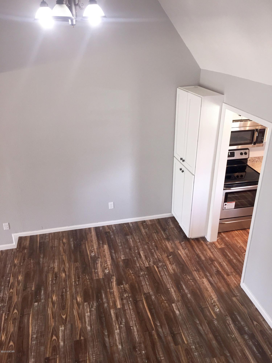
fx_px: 304
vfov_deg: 61.7
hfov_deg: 48.2
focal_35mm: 29
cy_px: 182
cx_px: 136
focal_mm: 4.15
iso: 64
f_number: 2.2
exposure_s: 1/30
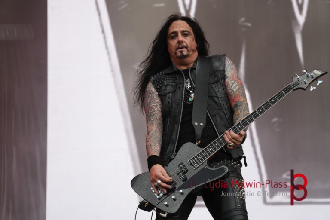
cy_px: 110
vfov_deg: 9.5
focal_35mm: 144
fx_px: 1320
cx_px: 165
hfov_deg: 14.3
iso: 160
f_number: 5.6
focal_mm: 96
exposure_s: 1/160
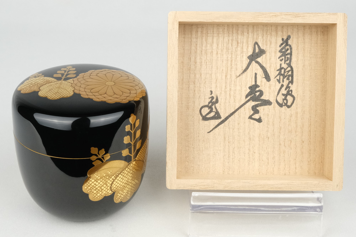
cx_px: 178
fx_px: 395
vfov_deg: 33.3
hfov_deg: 48.5
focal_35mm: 40
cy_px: 118
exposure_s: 1/34
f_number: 11
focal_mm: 26.4
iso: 1600
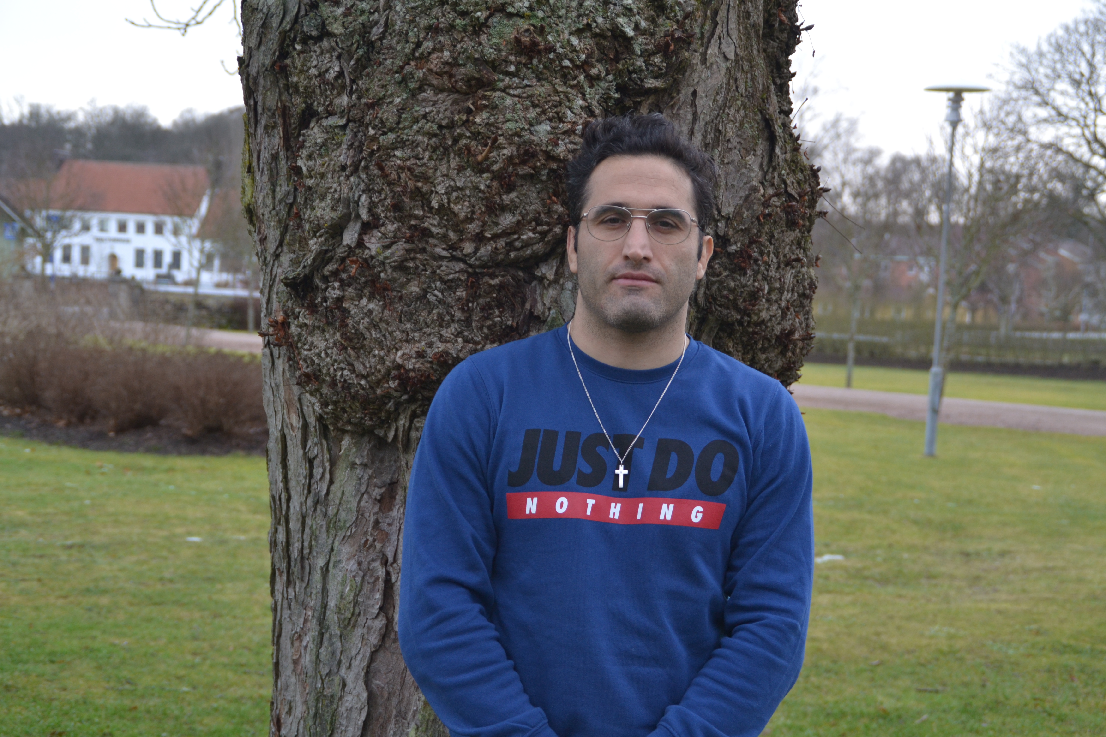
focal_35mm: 57
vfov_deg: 23.8
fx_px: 1751
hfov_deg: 35.1
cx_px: 553
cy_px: 368
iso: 400
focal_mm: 38
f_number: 4.5
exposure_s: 1/125
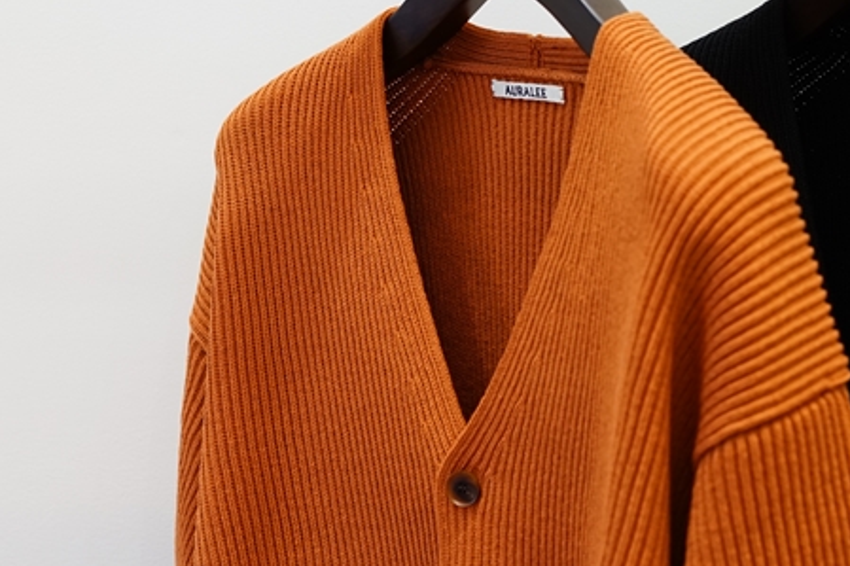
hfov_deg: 20.8
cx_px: 292
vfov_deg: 13.9
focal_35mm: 98
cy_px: 213
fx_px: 2313
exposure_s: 1/60
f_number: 4
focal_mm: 55
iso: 1000
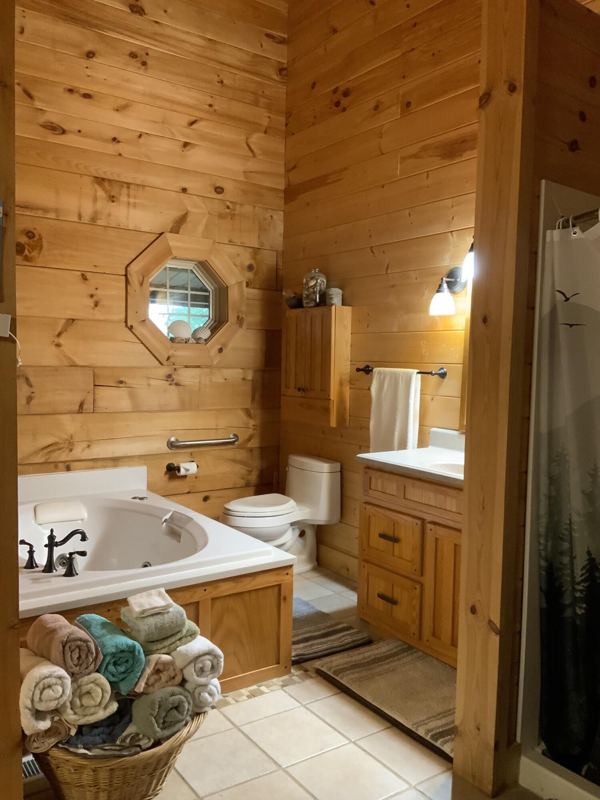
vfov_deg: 61.7
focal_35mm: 29
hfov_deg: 48.2
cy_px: 400
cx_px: 300
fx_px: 670
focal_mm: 3
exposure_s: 1/40
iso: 250
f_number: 1.8
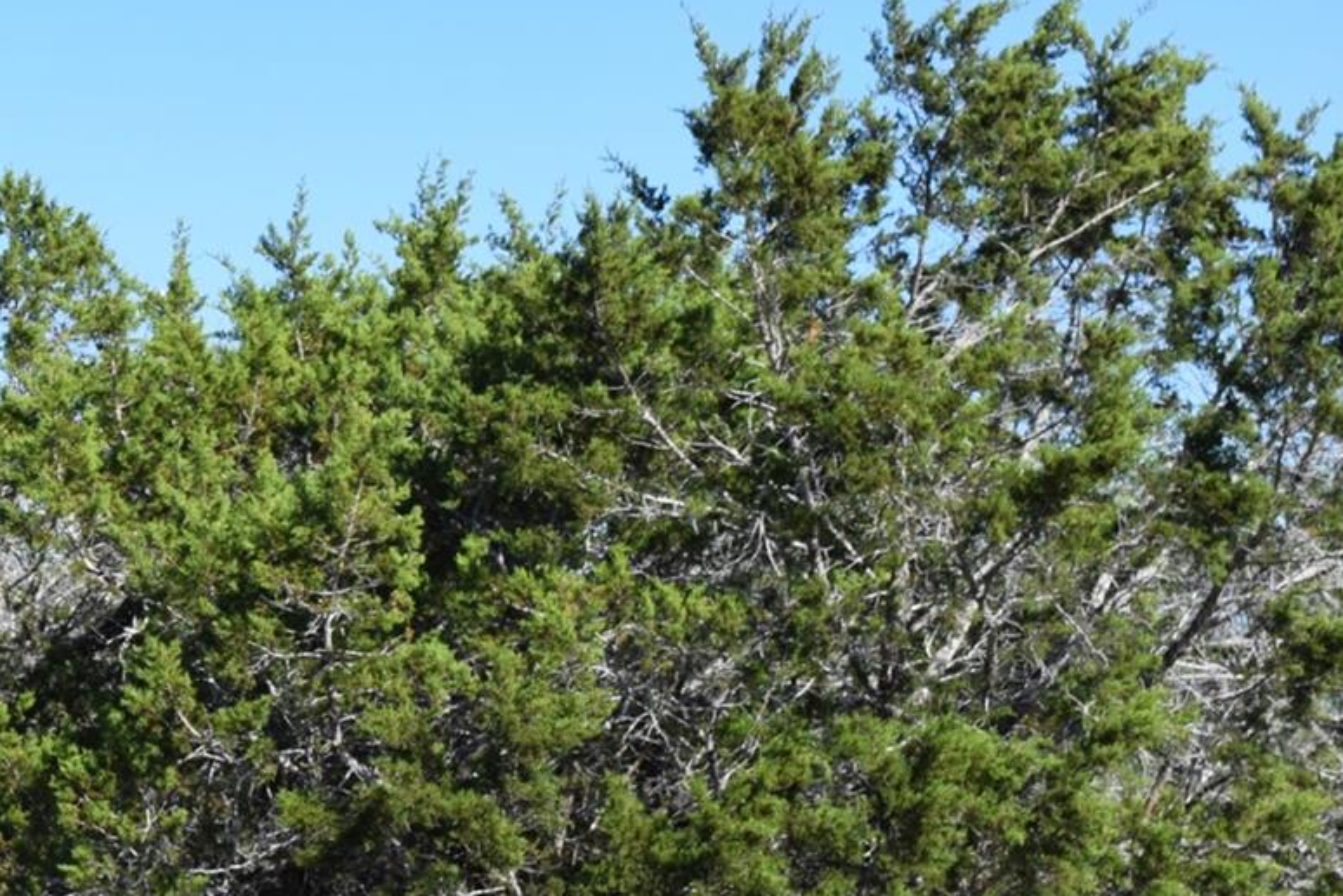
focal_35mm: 127
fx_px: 4737
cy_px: 345
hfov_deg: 15.4
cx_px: -363
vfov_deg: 10.8
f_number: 9
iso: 200
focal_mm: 32
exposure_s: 1/320
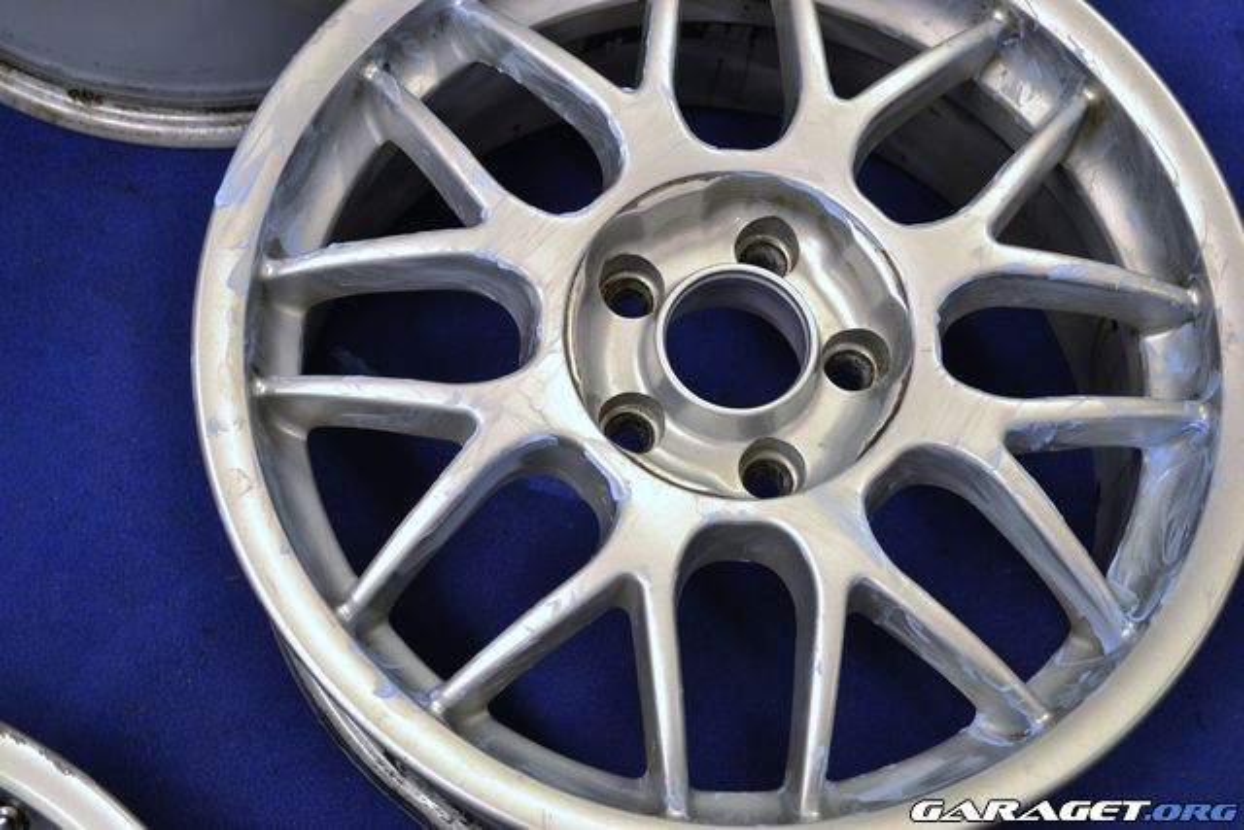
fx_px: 1970
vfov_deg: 23.8
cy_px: 415
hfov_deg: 35.0
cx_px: 622
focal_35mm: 57
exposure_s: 1/20
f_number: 5
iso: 400
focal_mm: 38
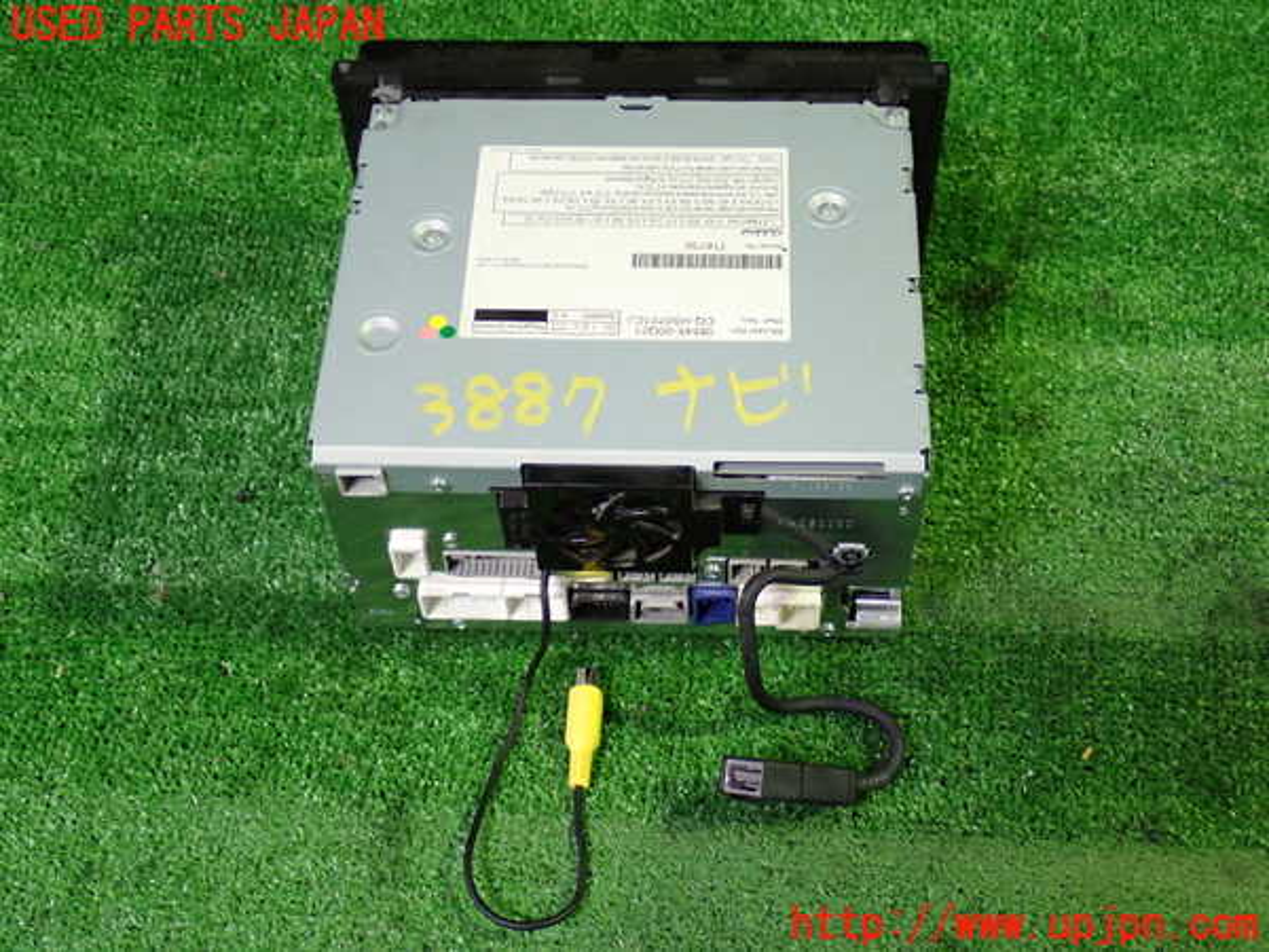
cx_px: 634
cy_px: 476
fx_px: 1723
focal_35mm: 47
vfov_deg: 30.9
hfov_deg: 40.4
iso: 800
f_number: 3.1
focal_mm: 8.4
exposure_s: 1/40
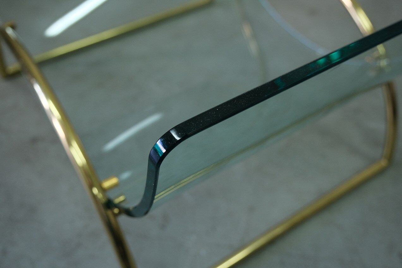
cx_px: 201
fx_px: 413
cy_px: 134
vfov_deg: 35.9
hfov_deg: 51.9
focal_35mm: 37
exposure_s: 1/38
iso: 1000
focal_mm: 24.7
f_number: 4
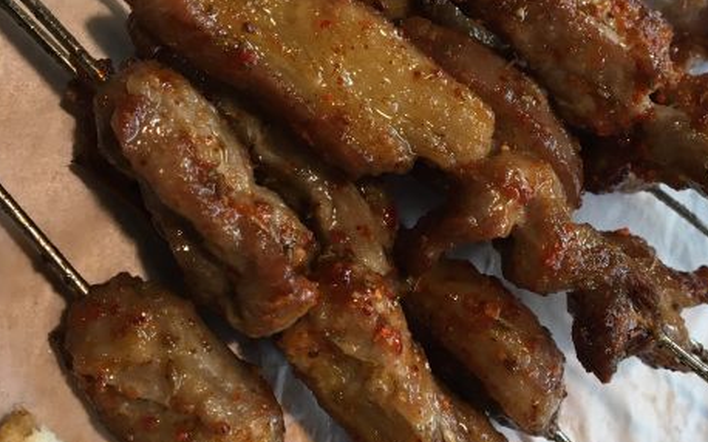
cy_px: 203
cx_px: 478
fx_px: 907
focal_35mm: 47
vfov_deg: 27.4
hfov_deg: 42.0
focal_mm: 4.15
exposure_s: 1/33
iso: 64
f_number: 2.2
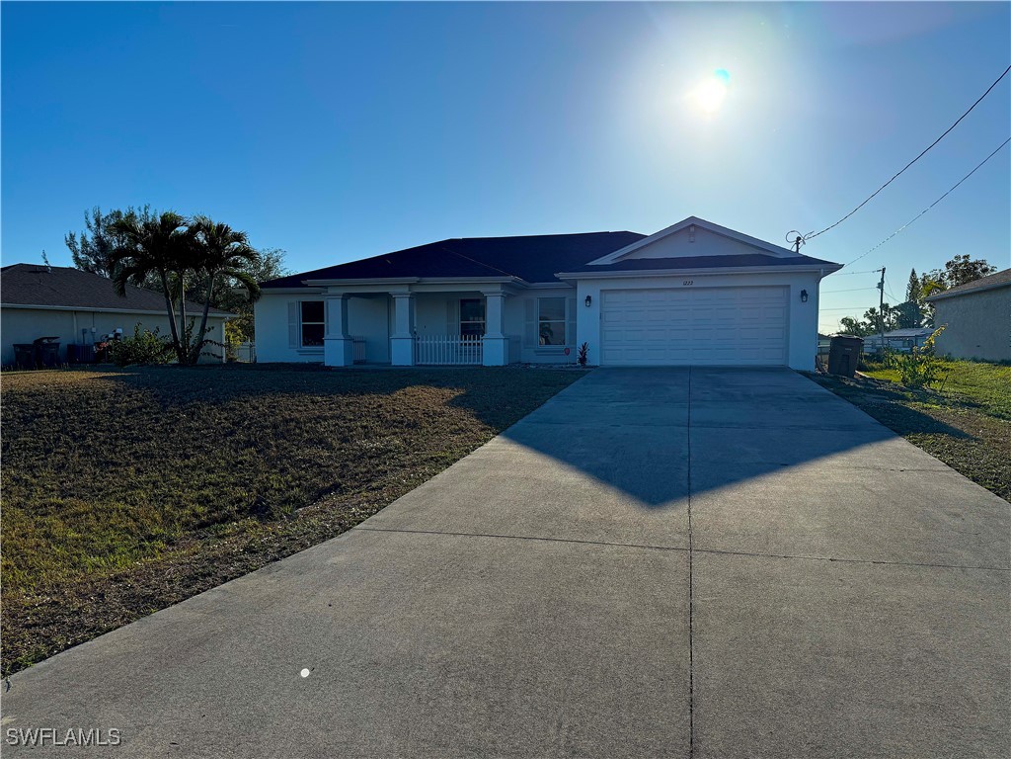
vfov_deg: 56.8
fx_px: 701
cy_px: 380
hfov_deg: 71.6
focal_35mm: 24
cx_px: 506
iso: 80
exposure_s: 1/10417
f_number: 1.78
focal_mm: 6.76
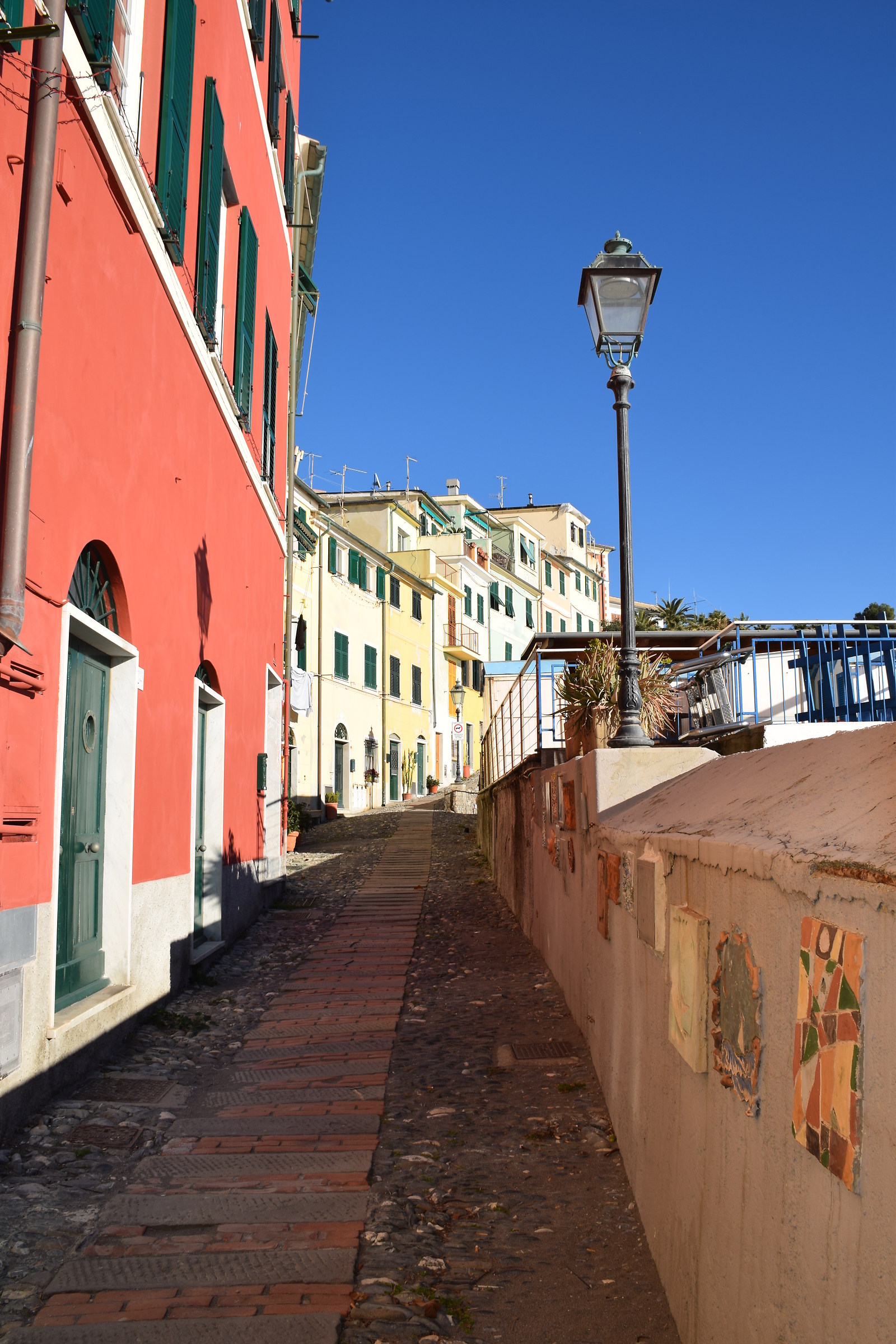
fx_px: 1008
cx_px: 448
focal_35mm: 27
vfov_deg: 67.4
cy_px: 672
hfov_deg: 47.9
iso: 100
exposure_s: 1/200
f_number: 10
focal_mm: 18
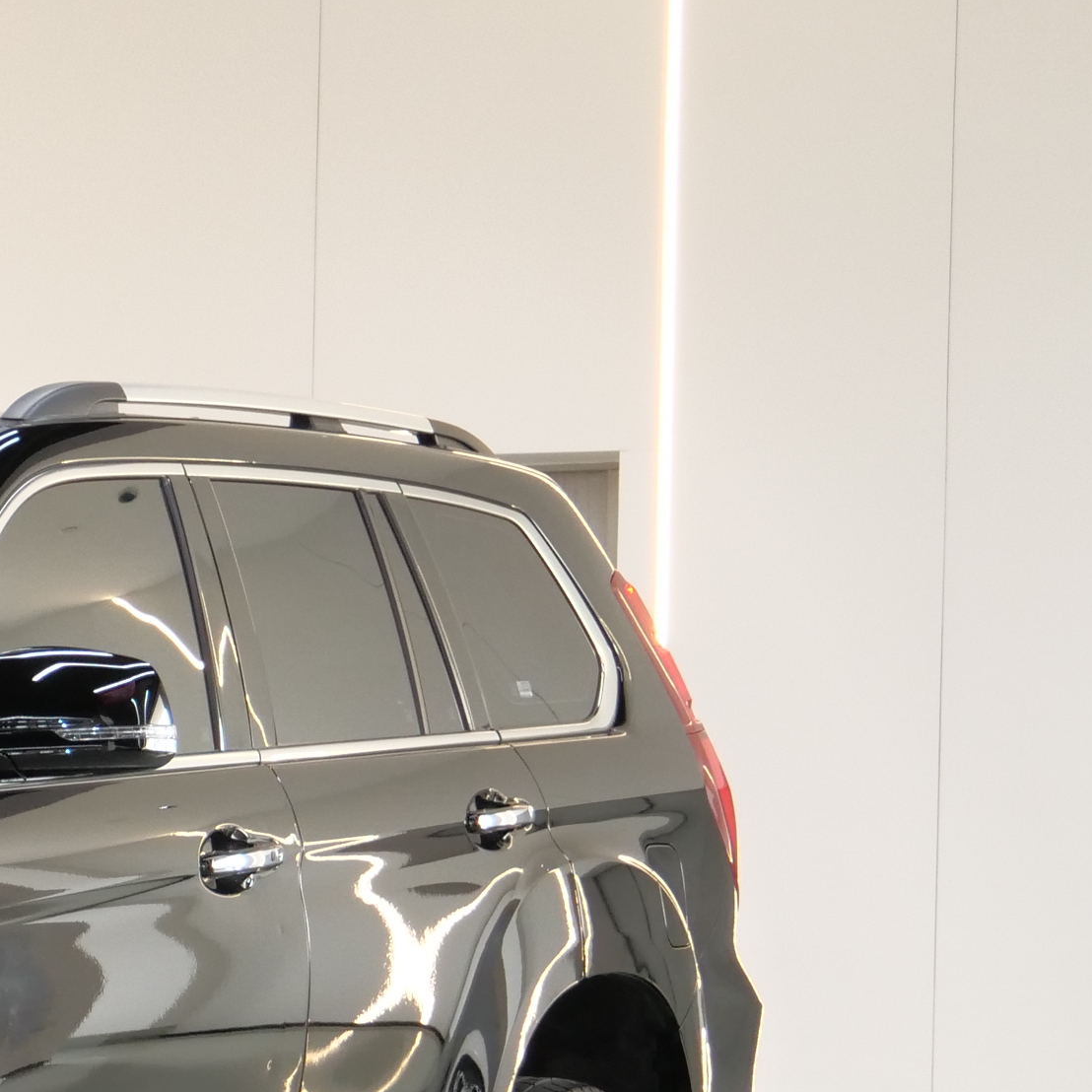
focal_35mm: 148
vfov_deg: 11.7
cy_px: 943
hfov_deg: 11.3
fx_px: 5282
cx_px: -520
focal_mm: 25
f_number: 4.5
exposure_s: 1/40
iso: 800
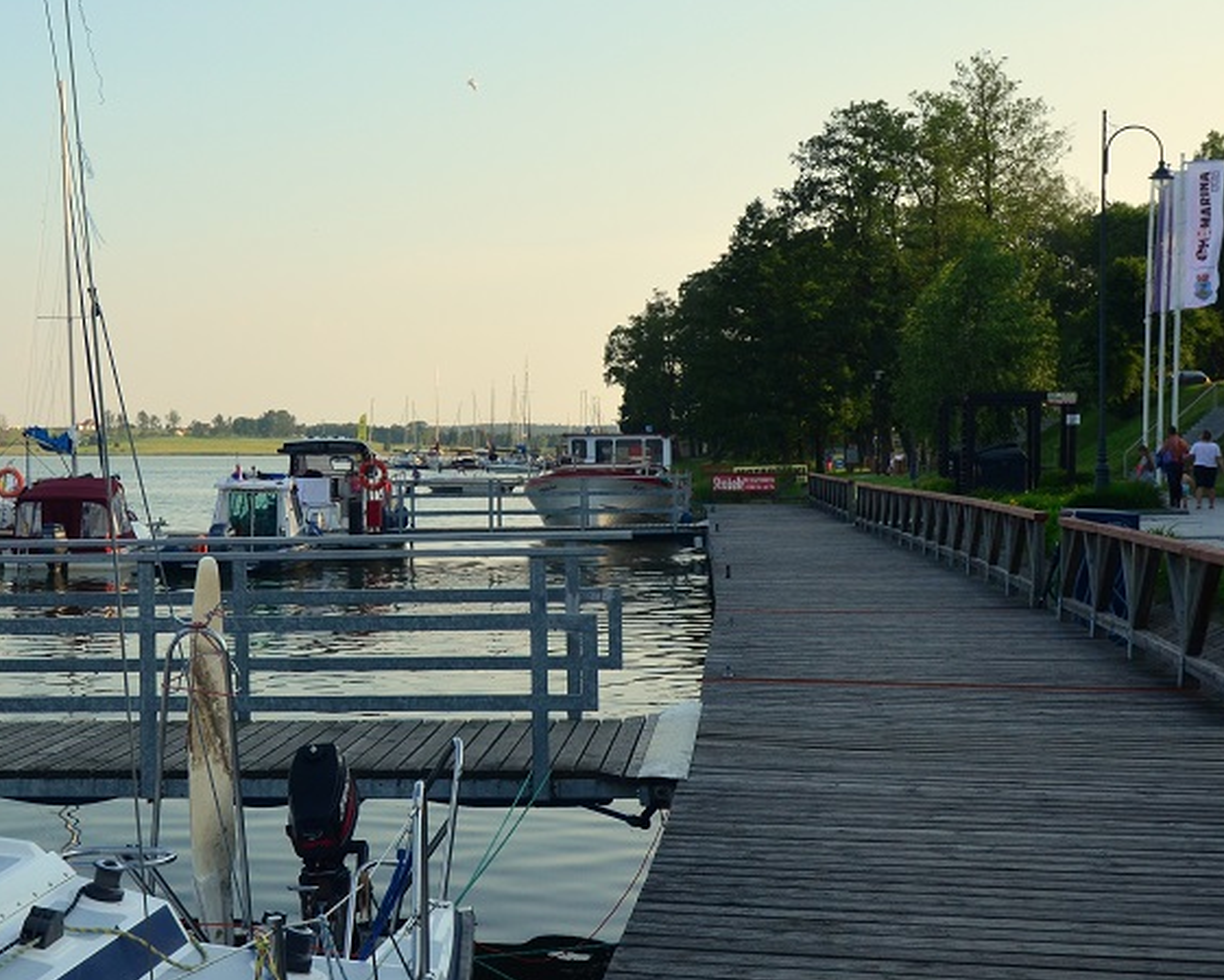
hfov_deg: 31.2
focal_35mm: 60
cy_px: 453
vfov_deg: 25.4
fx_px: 2174
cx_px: 424
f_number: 7.1
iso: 400
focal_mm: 24
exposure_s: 1/500
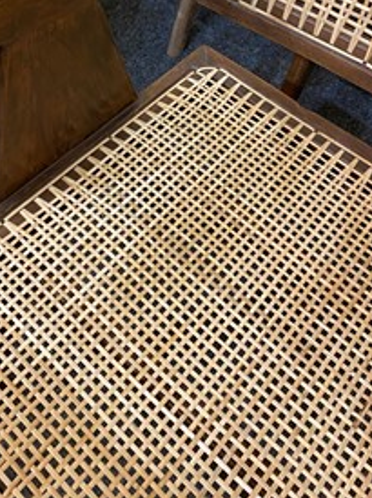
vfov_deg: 47.8
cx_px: 165
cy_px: 145
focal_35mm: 38
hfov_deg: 37.6
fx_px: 545
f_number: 1.8
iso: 320
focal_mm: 4.25
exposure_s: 1/50
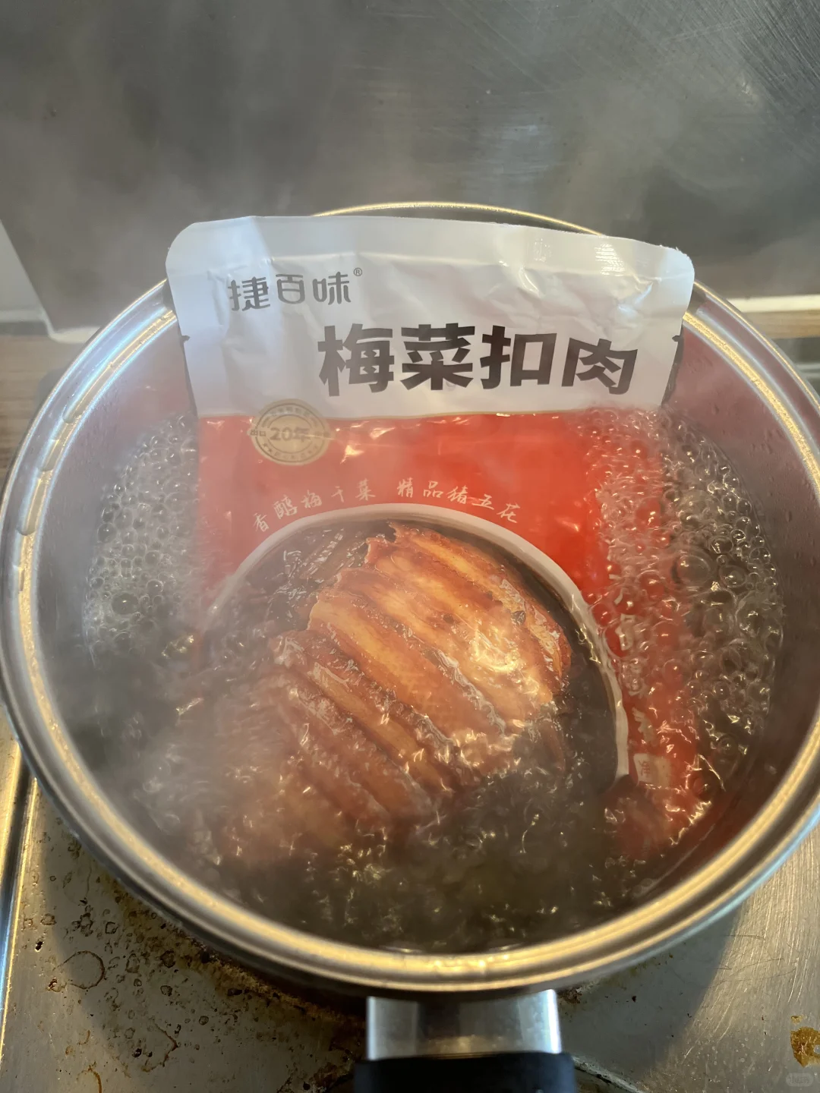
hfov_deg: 53.1
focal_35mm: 26
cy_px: 546
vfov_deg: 67.3
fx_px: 821
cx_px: 410
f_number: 1.6
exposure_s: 1/50
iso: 160
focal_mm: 5.1
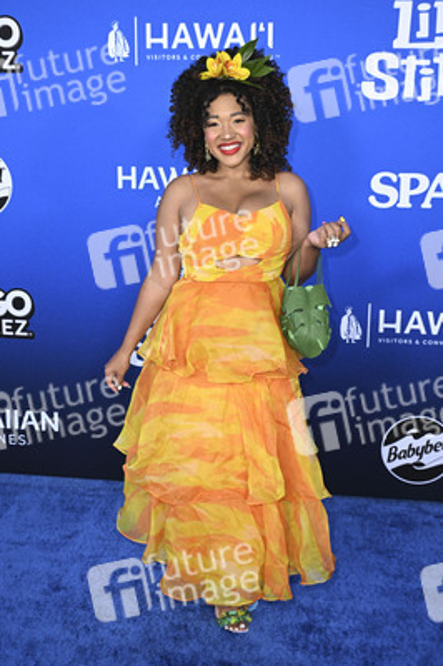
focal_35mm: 47
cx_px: 222
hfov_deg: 28.6
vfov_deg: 41.9
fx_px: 869
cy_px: 333
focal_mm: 47
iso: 1600
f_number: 6.3
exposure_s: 1/200
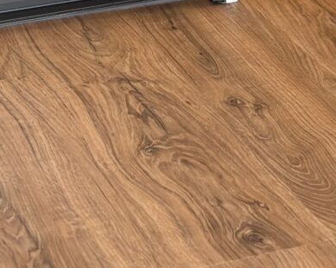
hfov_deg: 11.4
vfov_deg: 8.1
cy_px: -481
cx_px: 290
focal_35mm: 168
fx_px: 1669
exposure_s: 1/121
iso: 64
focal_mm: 5.96
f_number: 1.6
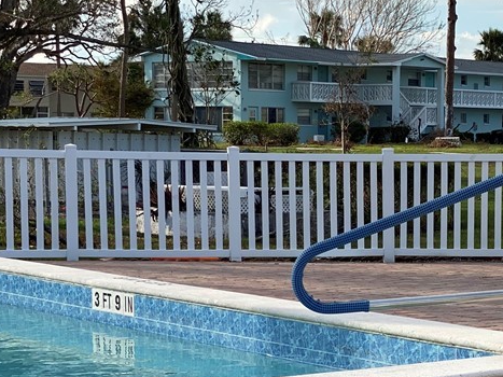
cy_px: 307
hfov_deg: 17.0
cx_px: 451
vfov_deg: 12.9
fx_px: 1656
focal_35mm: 114
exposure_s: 1/1065
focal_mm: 6
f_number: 2
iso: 20
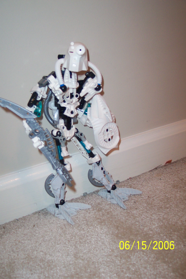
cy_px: 140
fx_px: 294
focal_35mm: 38
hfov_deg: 35.1
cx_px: 93
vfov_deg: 50.7
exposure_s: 1/30
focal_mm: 8
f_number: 2.8
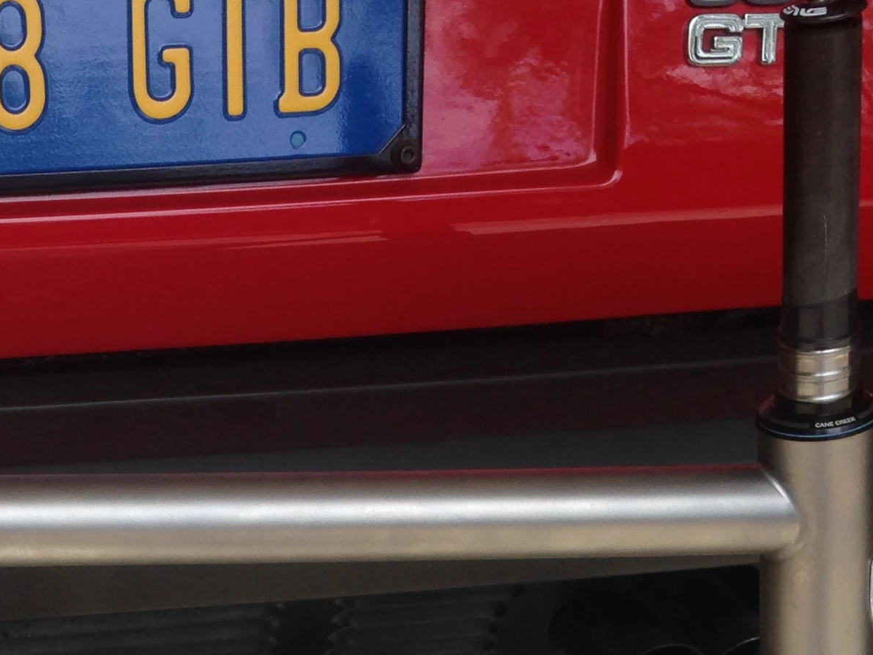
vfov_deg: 15.7
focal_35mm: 90
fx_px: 2270
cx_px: 54
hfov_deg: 21.2
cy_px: 807
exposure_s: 1/401
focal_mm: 4.12
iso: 50
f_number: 2.4
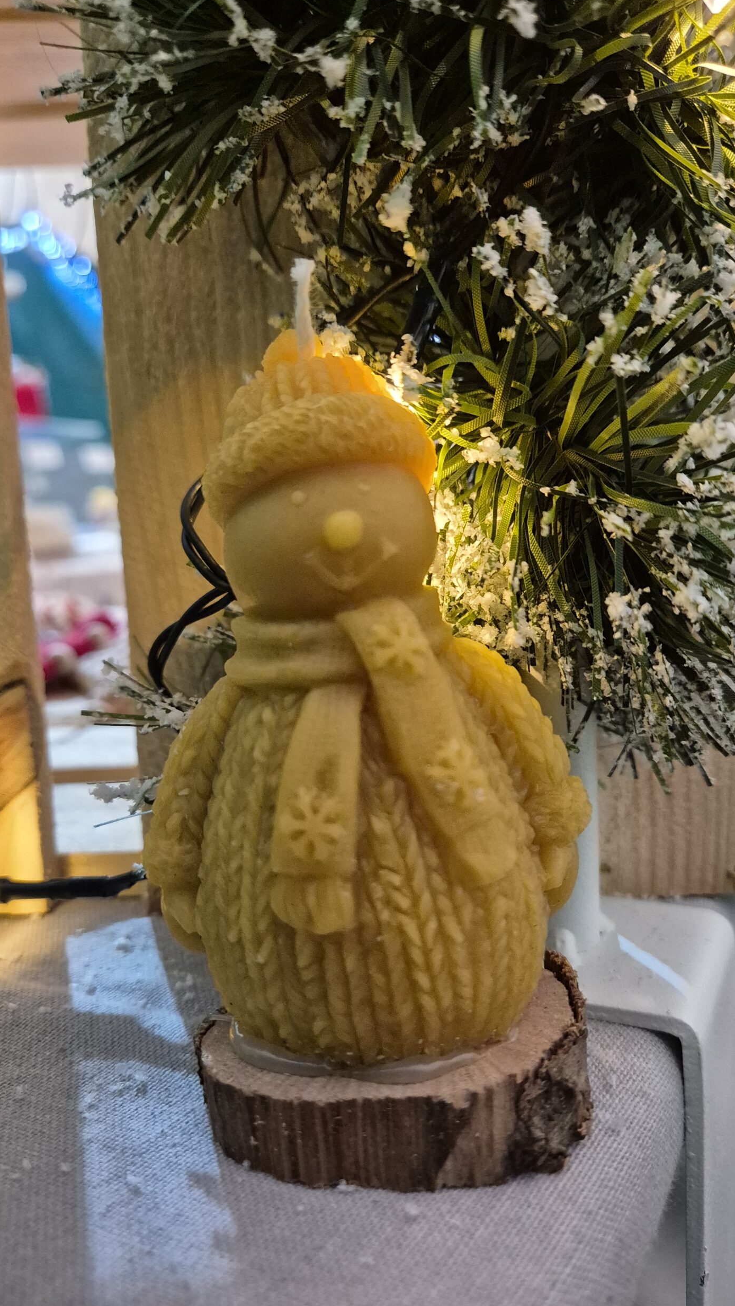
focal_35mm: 26
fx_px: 901
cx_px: 431
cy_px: 645
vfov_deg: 71.9
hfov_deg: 44.2
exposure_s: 1/100
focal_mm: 5.4
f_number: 1.8
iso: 1600
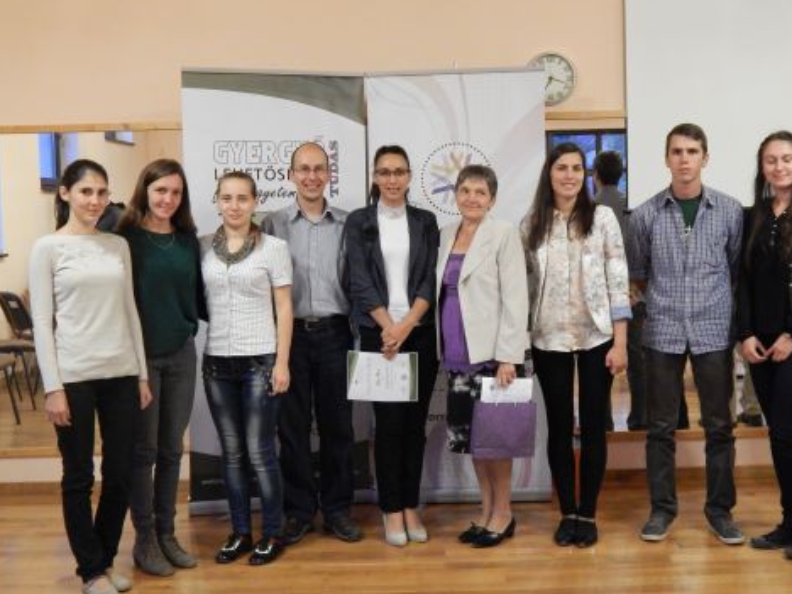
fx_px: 1052
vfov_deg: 31.5
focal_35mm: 46
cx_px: 420
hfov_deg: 41.2
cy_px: 308
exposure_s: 1/15
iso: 800
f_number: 3.6
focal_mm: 7.7
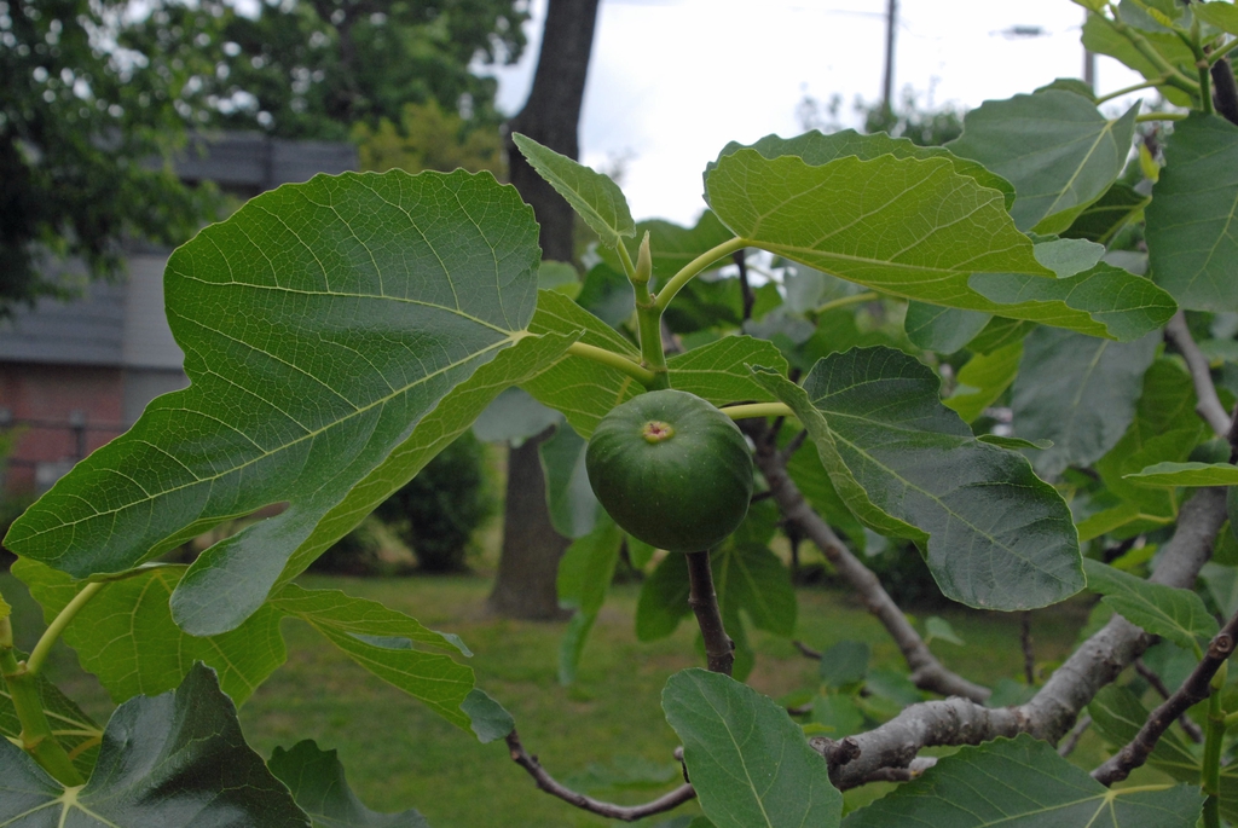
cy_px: 414
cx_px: 619
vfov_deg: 32.0
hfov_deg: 46.4
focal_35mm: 42
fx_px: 1446
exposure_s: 1/250
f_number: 8
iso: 400
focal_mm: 28
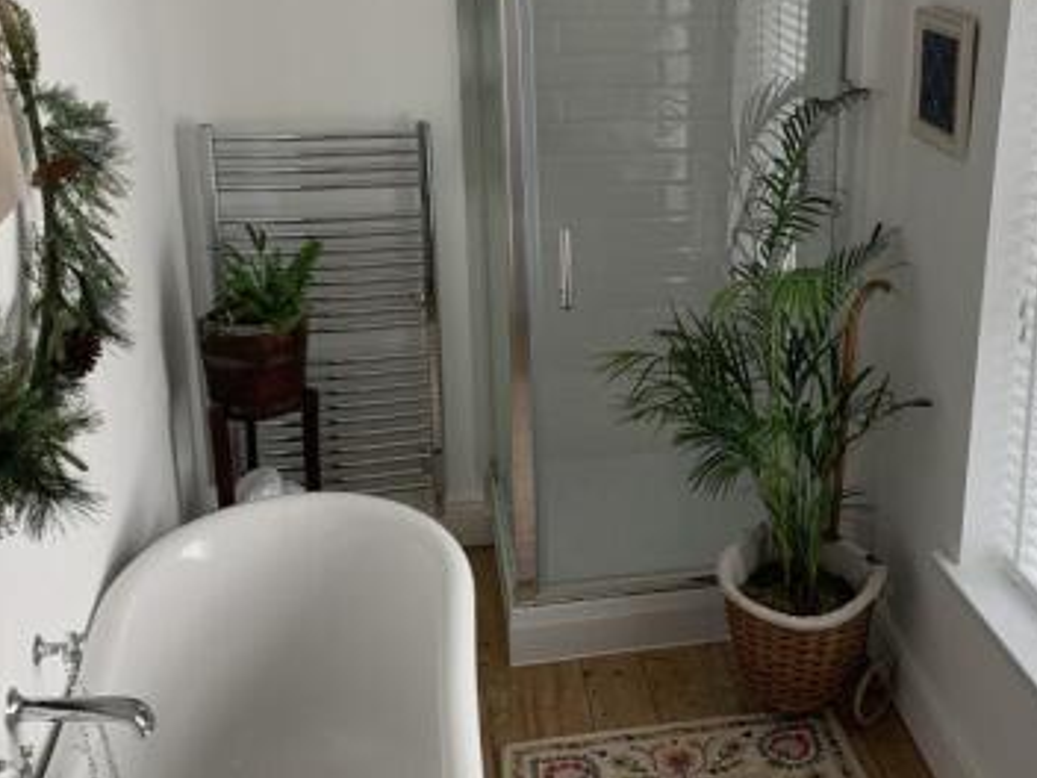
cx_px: 735
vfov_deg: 33.4
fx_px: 1288
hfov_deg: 42.9
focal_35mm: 43
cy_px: 273
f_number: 1.8
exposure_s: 1/109
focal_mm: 4.25
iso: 100
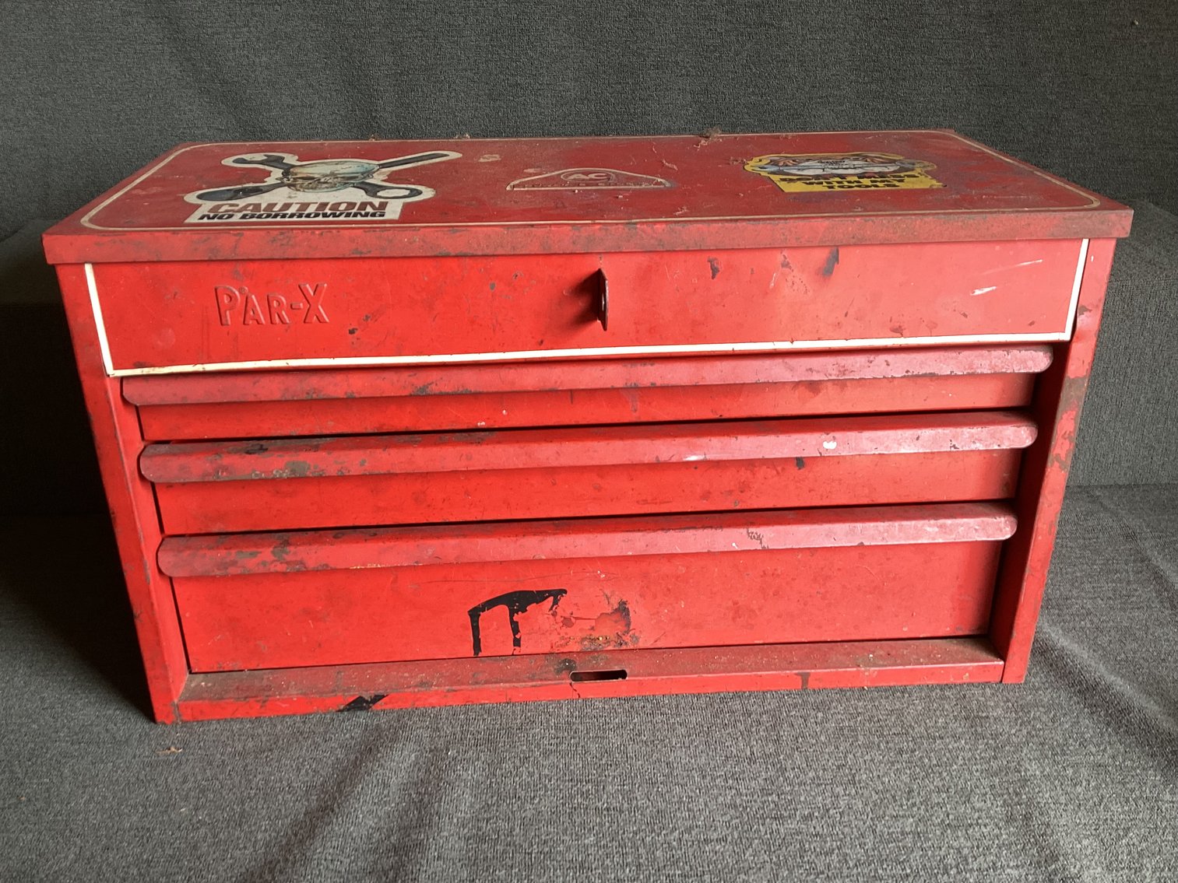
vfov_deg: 45.4
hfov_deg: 58.3
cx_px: 589
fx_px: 1055
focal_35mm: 31
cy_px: 442
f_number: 2.4
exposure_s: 1/50
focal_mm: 3.3
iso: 80
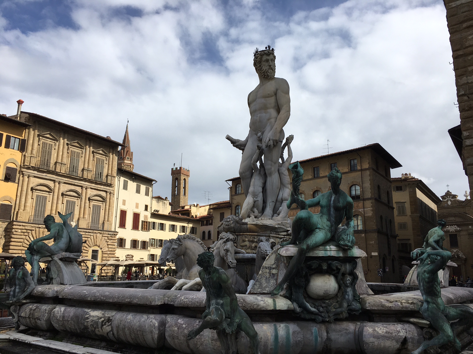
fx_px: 396
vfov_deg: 48.2
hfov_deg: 61.7
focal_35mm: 29
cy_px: 177
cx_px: 236
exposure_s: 1/2198
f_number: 2.2
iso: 25
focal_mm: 4.15
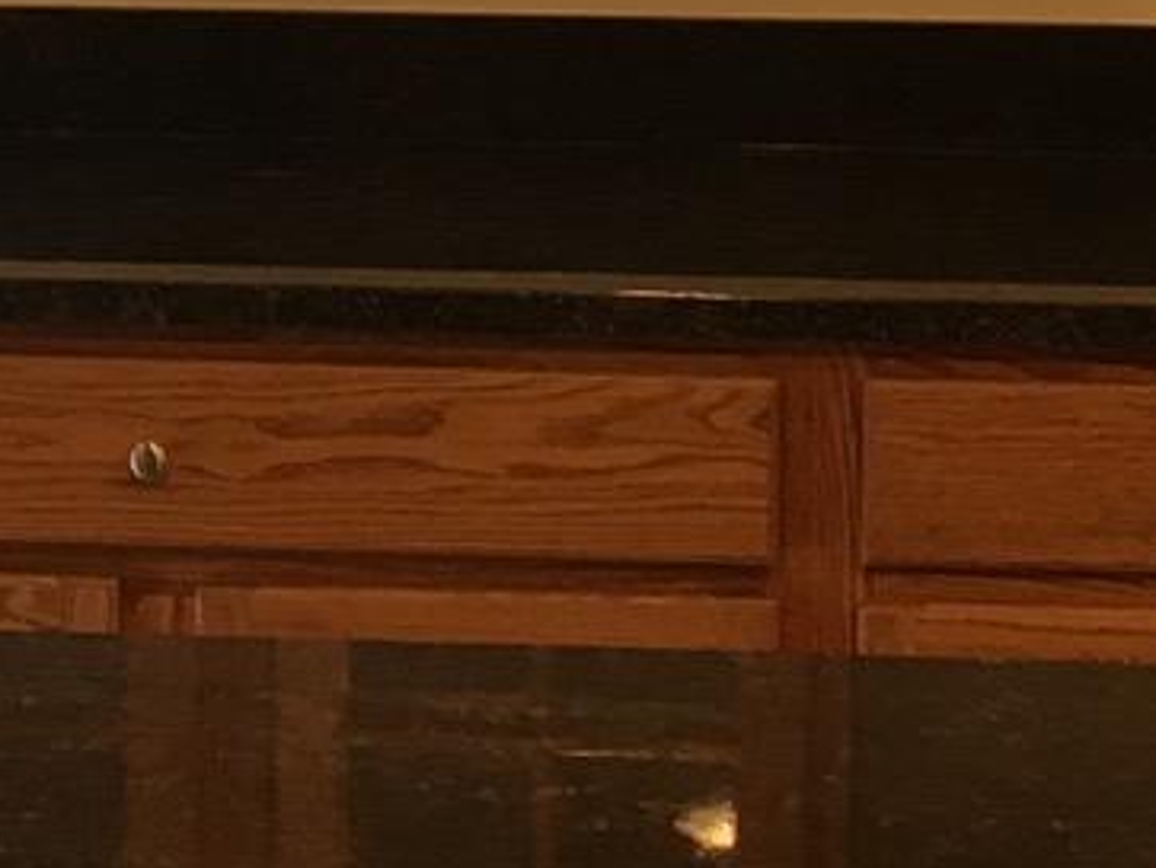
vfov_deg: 9.0
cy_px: -144
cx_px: 690
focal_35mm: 164
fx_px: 5480
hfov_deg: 12.0
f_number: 2.2
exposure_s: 1/30
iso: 32
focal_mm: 4.15
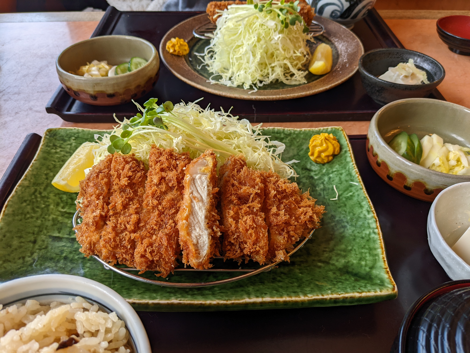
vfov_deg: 51.4
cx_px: 235
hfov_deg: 65.3
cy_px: 176
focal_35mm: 27
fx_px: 367
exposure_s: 1/354
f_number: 1.73
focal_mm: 4.38
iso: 59
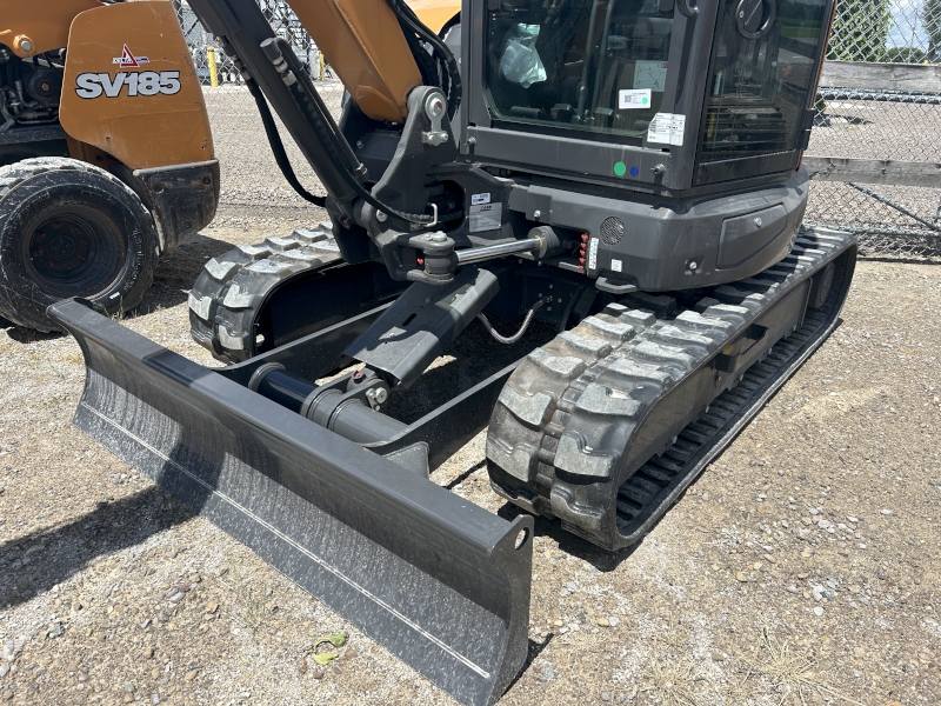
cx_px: 470
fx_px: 707
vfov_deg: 53.1
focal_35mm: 26
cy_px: 353
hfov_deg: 67.3
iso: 50
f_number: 1.5
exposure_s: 1/2994
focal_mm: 5.7
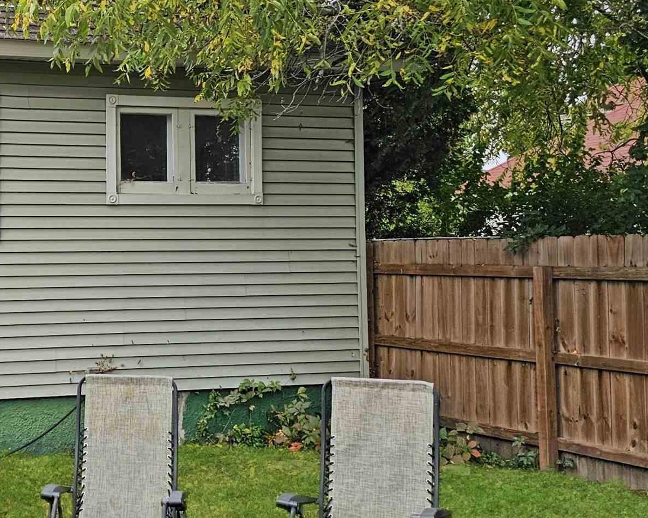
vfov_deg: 26.2
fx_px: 1112
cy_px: 222
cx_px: 14
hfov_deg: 30.4
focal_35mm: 58
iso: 20
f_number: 1.7
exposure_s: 1/417
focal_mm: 6.3
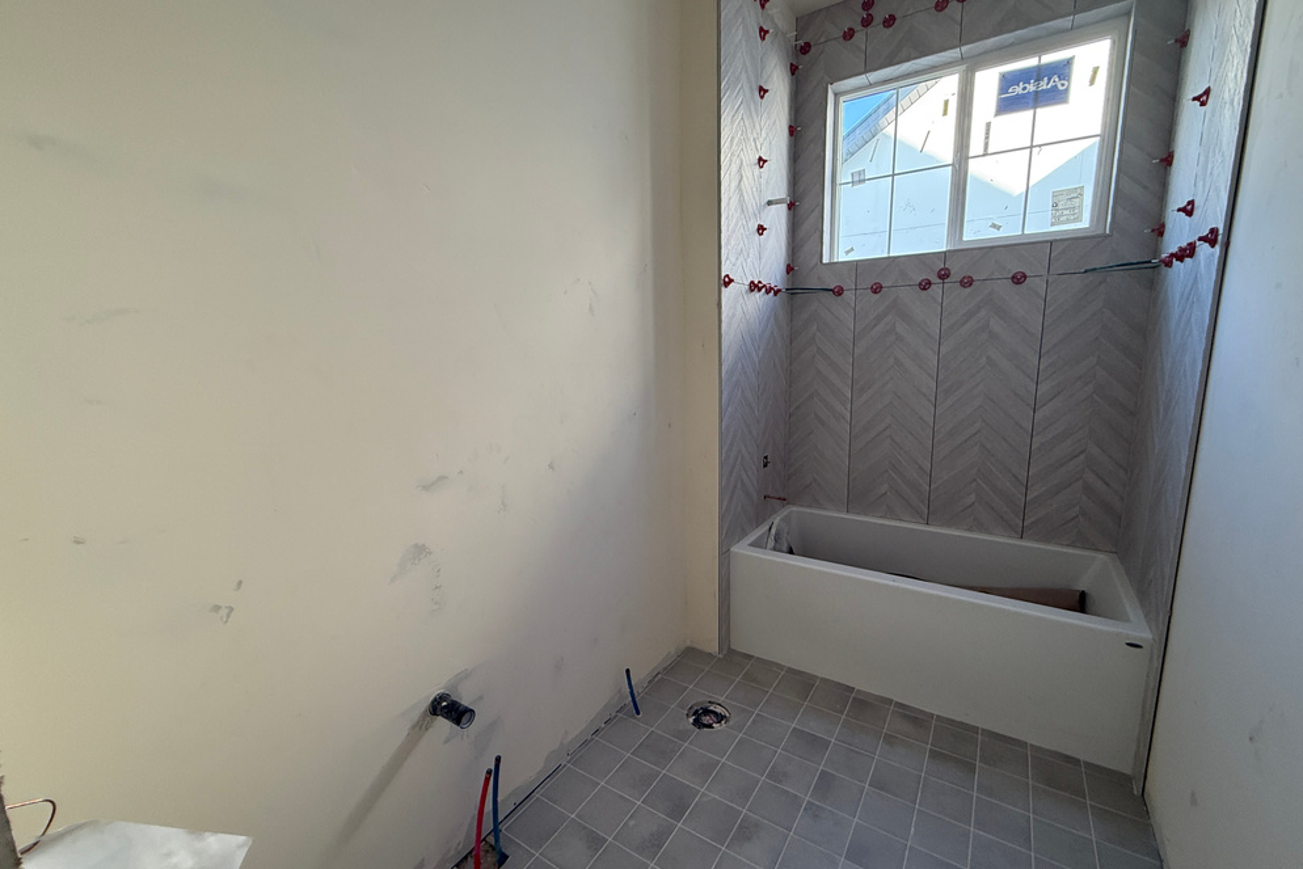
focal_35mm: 15
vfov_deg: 77.3
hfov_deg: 100.4
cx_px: 662
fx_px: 543
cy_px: 439
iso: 200
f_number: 2.2
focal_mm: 2.22
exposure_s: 1/99
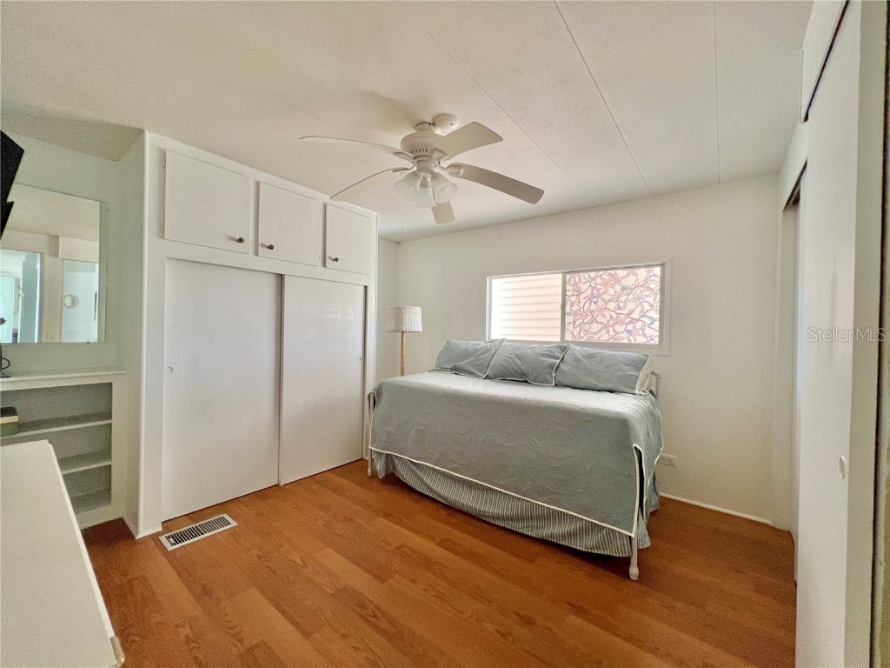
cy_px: 334
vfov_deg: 89.9
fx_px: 334
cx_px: 445
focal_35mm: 13
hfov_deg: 106.2
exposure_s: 1/75
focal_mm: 1.57
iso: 250
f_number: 1.8
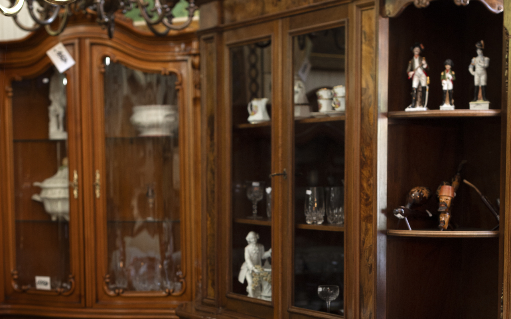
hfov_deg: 25.2
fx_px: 1142
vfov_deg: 15.7
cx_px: 265
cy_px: 296
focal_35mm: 82
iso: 400
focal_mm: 50
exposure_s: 1/25
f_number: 3.5
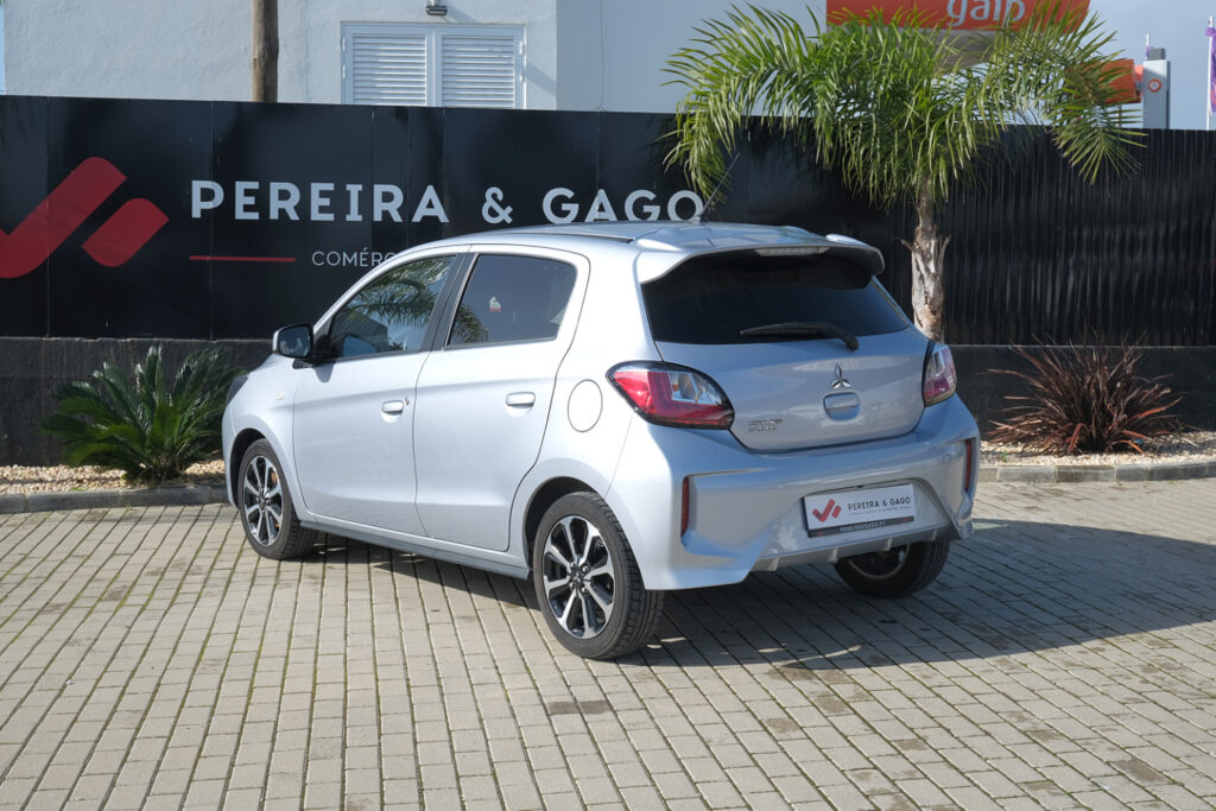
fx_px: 1554
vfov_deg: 29.3
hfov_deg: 42.7
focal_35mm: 46
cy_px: 406
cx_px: 608
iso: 160
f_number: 9
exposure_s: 1/200
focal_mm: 30.5
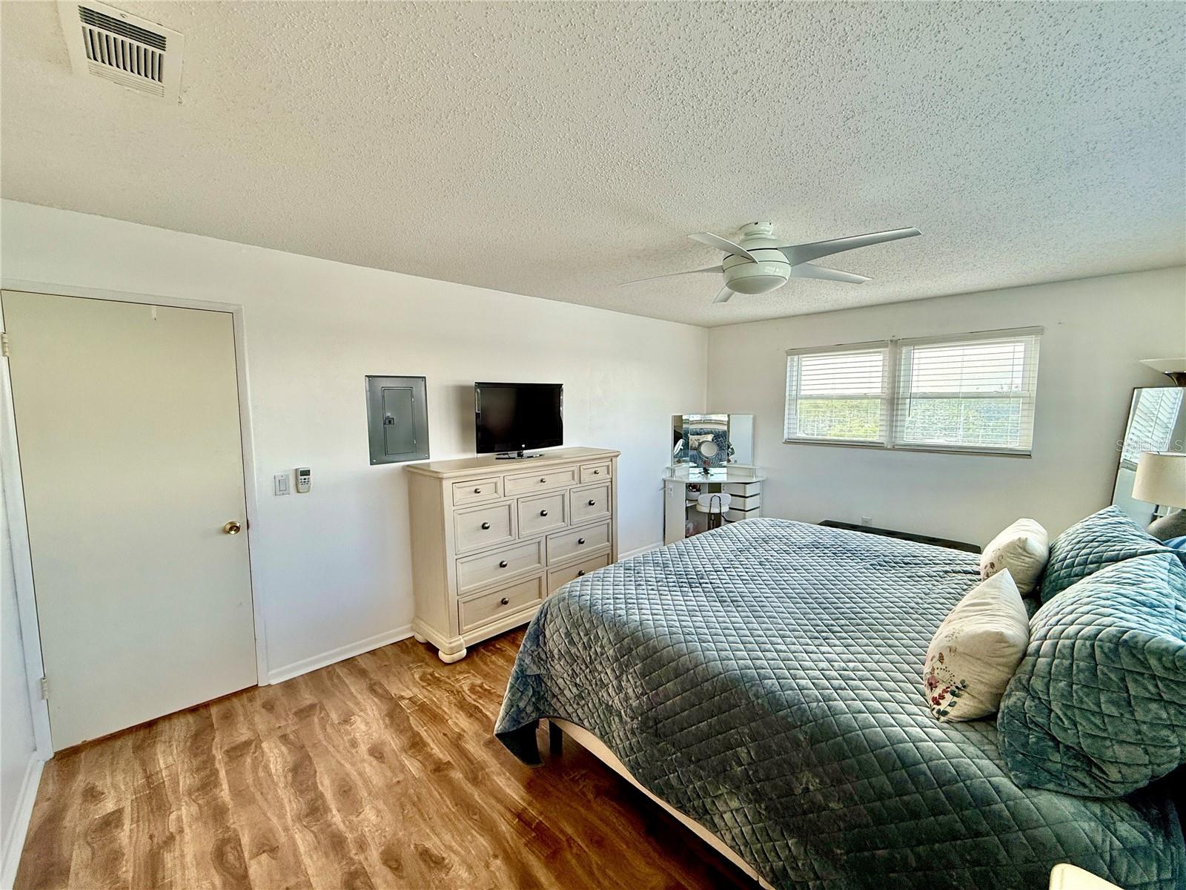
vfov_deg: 85.7
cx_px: 593
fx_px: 480
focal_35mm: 14
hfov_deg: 102.1
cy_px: 445
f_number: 2.2
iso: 100
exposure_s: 1/120
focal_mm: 2.22
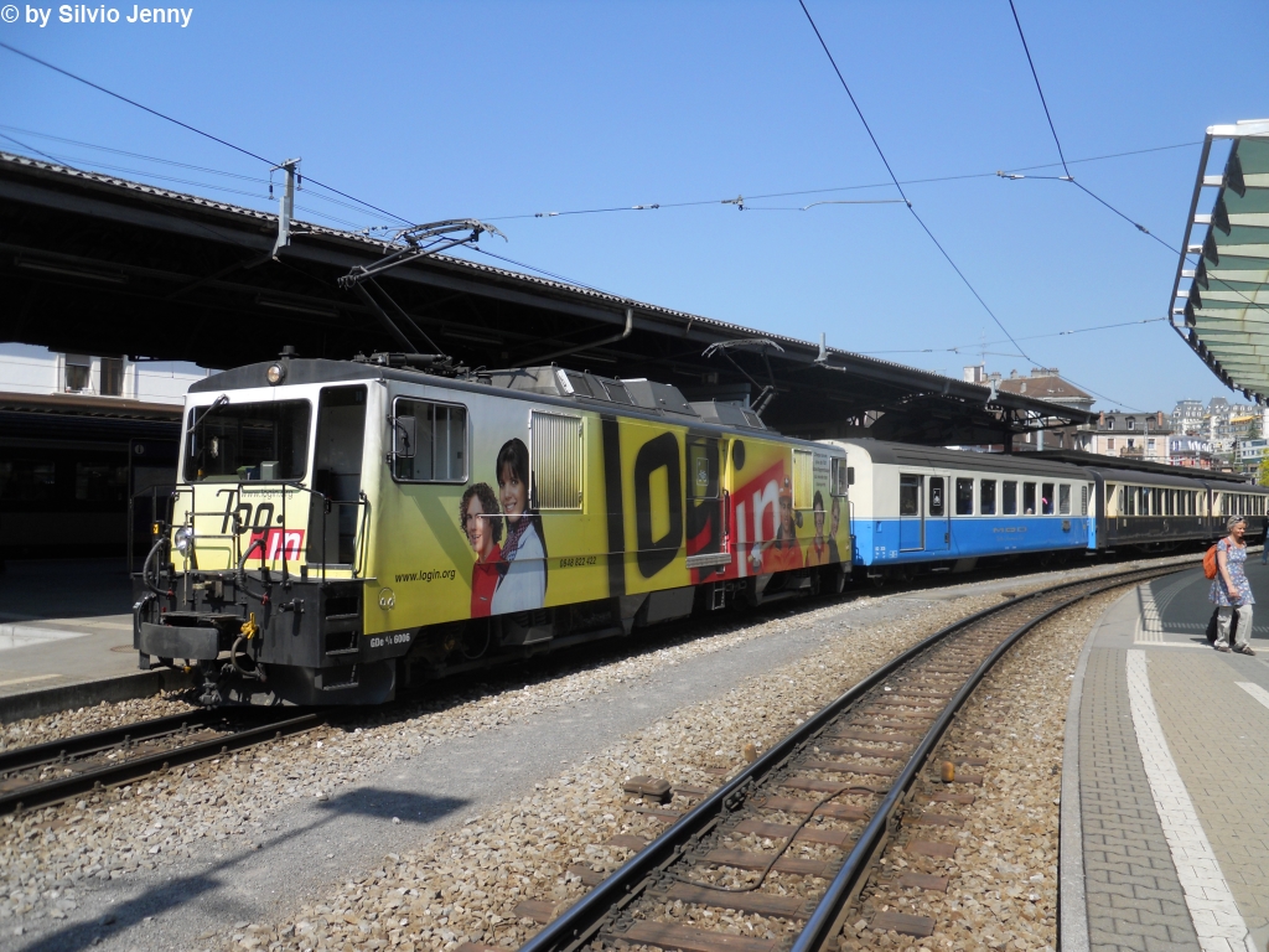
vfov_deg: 49.7
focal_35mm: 28
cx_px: 634
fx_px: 1026
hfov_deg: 63.4
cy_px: 476
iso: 80
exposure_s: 1/1000
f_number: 2.7
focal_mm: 5
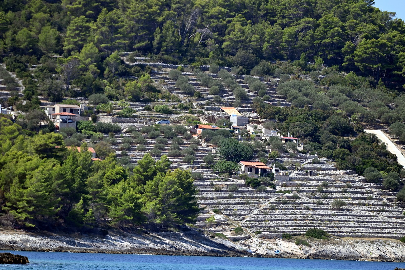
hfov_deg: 6.9
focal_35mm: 300
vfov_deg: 4.6
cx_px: 202
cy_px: 135
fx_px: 3375
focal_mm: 300
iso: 280
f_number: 5.6
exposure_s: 1/1000
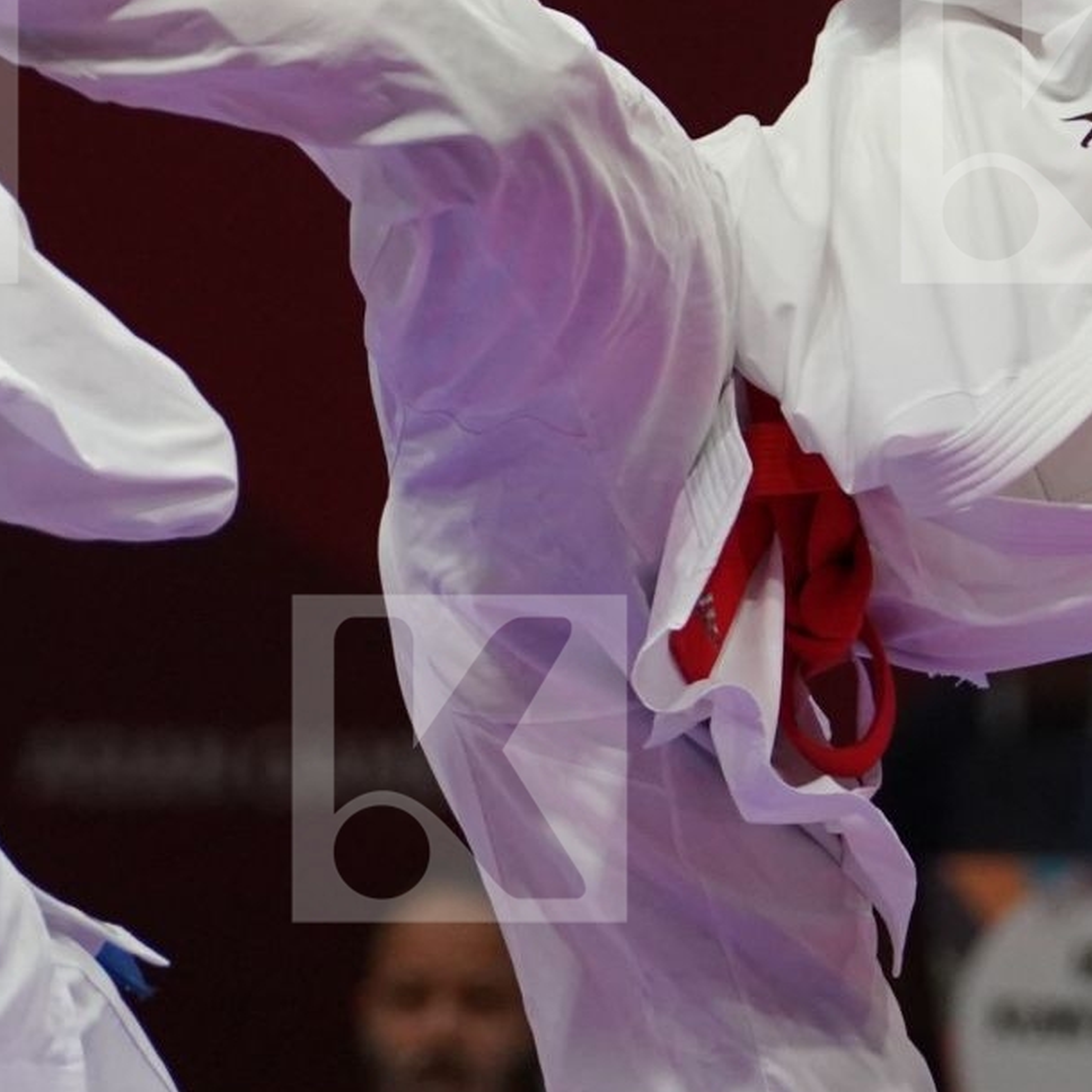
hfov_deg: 2.1
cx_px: 460
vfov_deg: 2.1
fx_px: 29730
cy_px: 120
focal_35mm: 833
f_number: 4
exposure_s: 1/1000
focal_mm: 221
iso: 2500
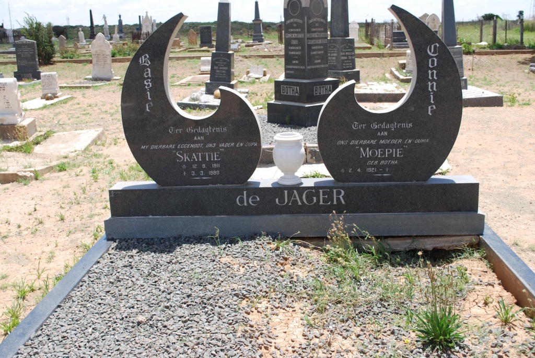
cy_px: 179
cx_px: 268
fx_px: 580
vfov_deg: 34.3
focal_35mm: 39
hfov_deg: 49.5
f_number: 7.1
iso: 100
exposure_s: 1/200
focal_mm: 26
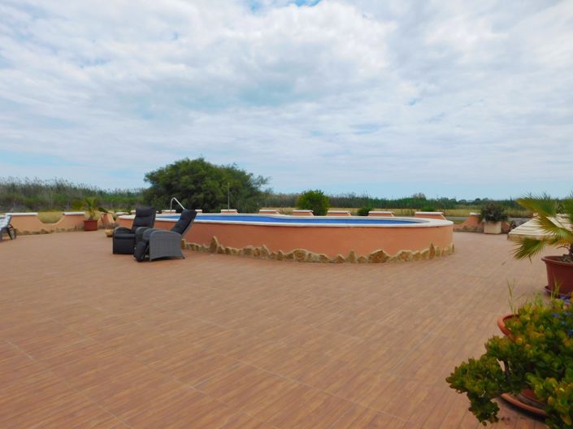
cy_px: 214
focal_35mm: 23
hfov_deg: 74.0
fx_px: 381
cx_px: 286
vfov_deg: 58.8
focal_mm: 4
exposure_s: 1/800
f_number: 6
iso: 125
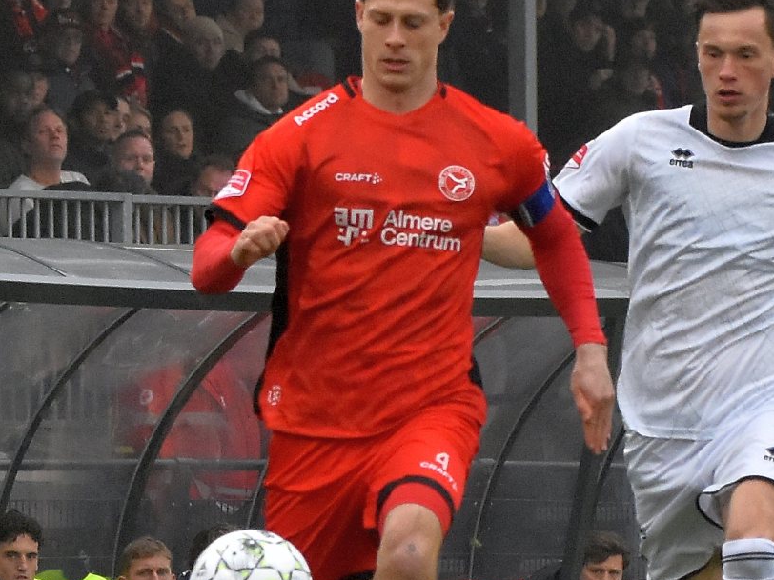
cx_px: 578
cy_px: 378
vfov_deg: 4.6
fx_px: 7248
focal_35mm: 324
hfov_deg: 6.1
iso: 1600
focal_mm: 95
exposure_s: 1/1000
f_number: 4
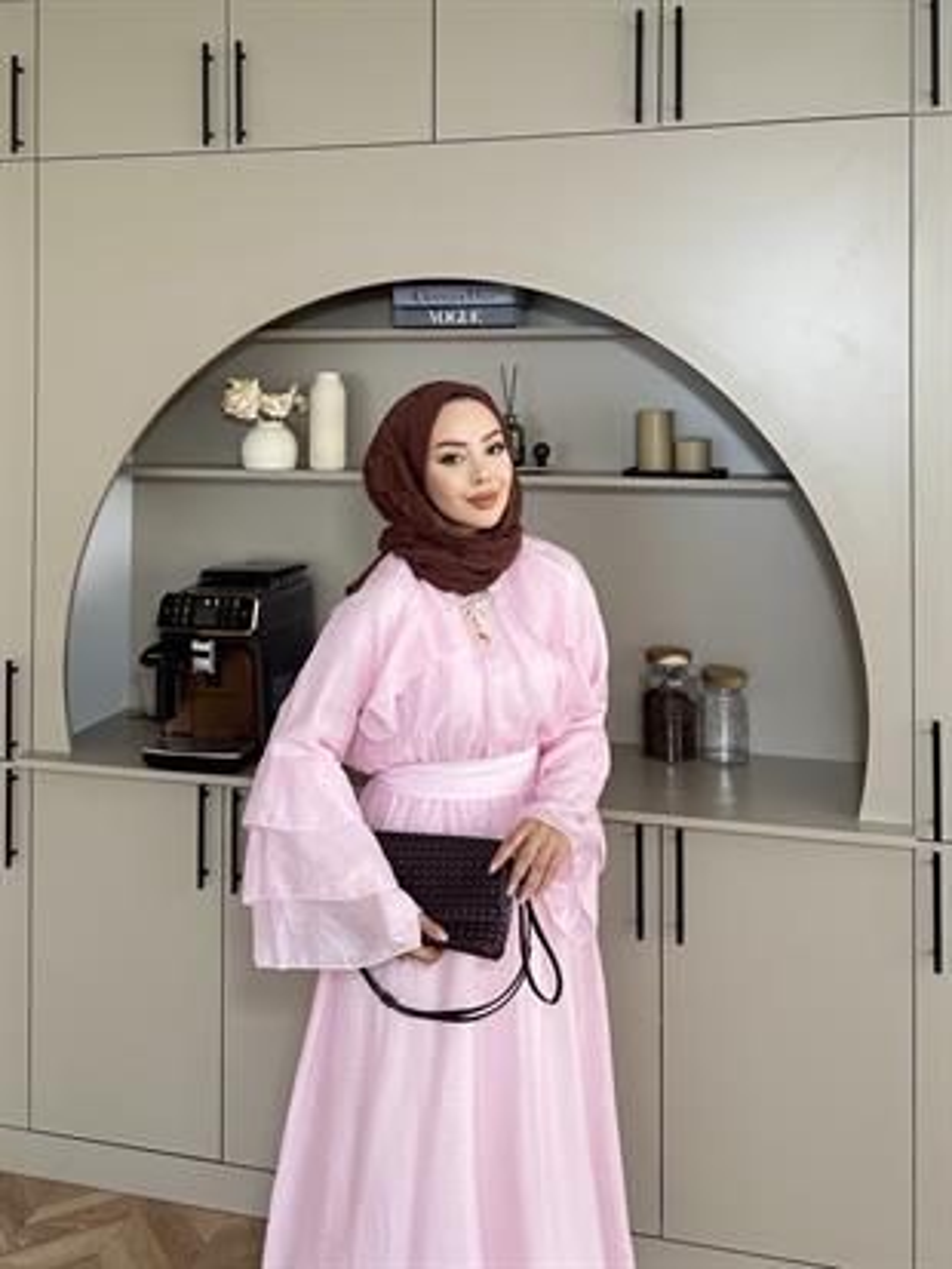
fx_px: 880
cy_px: 634
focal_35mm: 24
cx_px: 476
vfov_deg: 71.6
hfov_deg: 56.8
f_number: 1.78
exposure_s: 1/121
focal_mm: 6.86
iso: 160
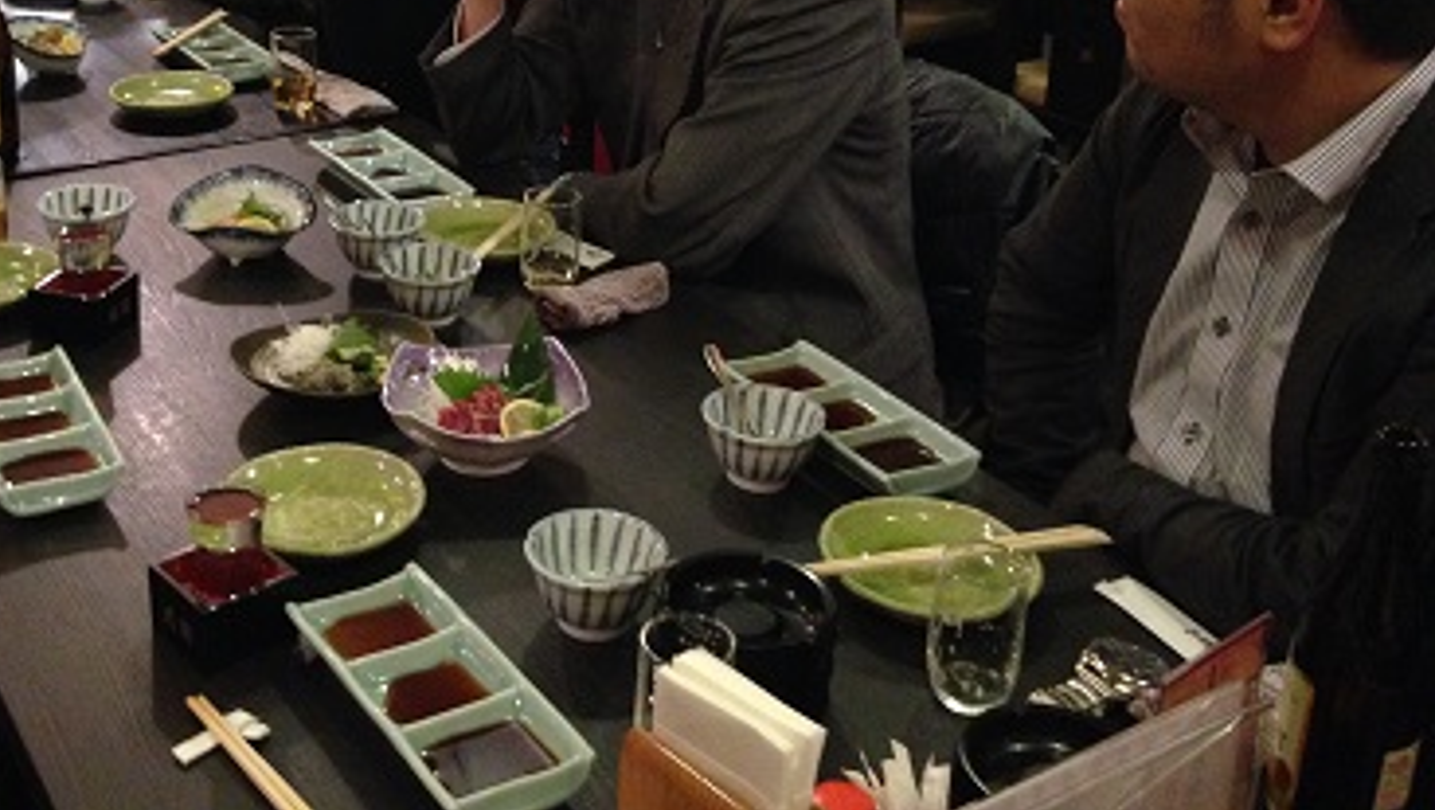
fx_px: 1828
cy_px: 94
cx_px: 520
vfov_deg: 24.3
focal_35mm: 48
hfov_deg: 42.5
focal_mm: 4.12
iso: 500
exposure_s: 1/15
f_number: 2.4
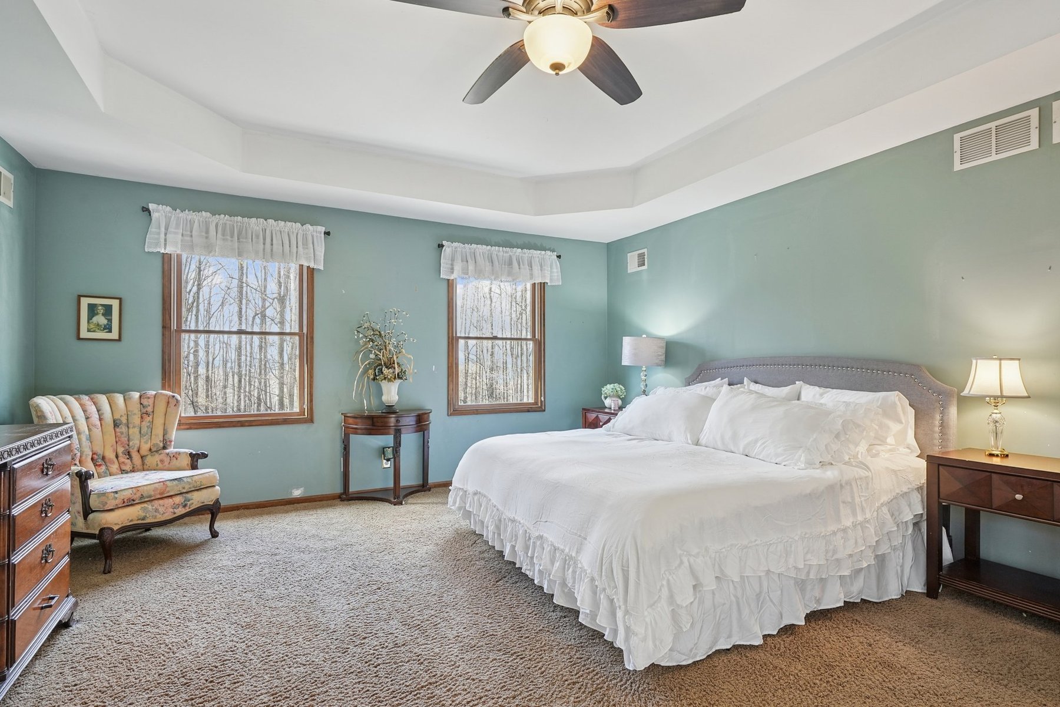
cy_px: 354
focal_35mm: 17
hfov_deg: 93.3
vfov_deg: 70.4
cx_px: 530
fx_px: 501
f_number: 8
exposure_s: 1/15
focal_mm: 17
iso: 400
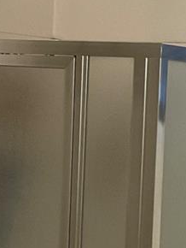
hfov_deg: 9.9
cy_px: 277
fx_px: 1073
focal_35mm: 150
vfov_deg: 12.9
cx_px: 105
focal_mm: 3
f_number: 1.8
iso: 80
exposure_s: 1/60
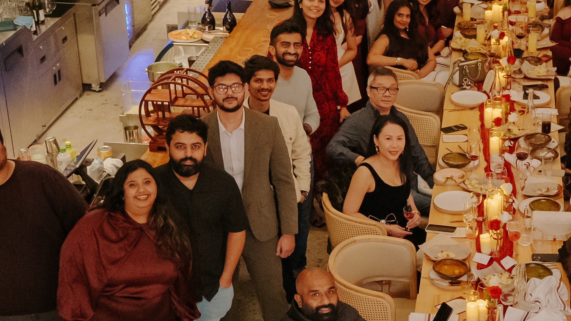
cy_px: 168
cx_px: 490
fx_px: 1241
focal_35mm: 82
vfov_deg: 14.7
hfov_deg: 25.3
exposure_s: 1/100
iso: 12800
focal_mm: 32.8
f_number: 5
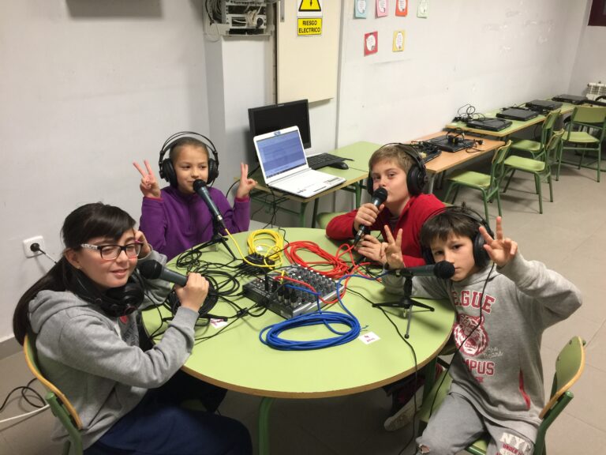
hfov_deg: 61.7
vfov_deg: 48.2
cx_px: 303
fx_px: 508
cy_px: 228
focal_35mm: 29
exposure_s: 1/17
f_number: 2.2
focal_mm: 4.15
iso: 80
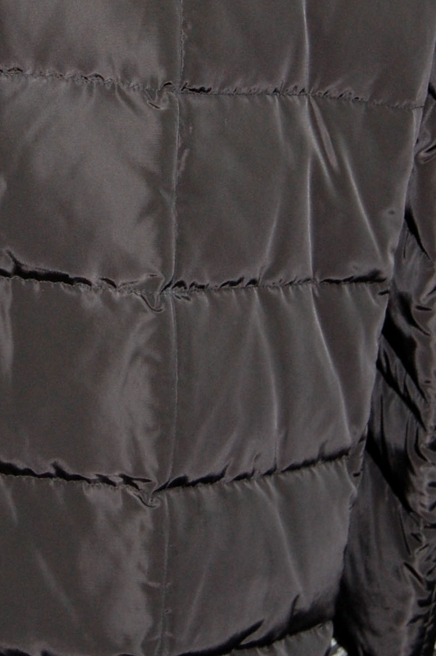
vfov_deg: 16.6
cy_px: 57
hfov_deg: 11.2
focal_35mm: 122
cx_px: 49
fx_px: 2219
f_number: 4.5
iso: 400
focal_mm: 32
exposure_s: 1/60
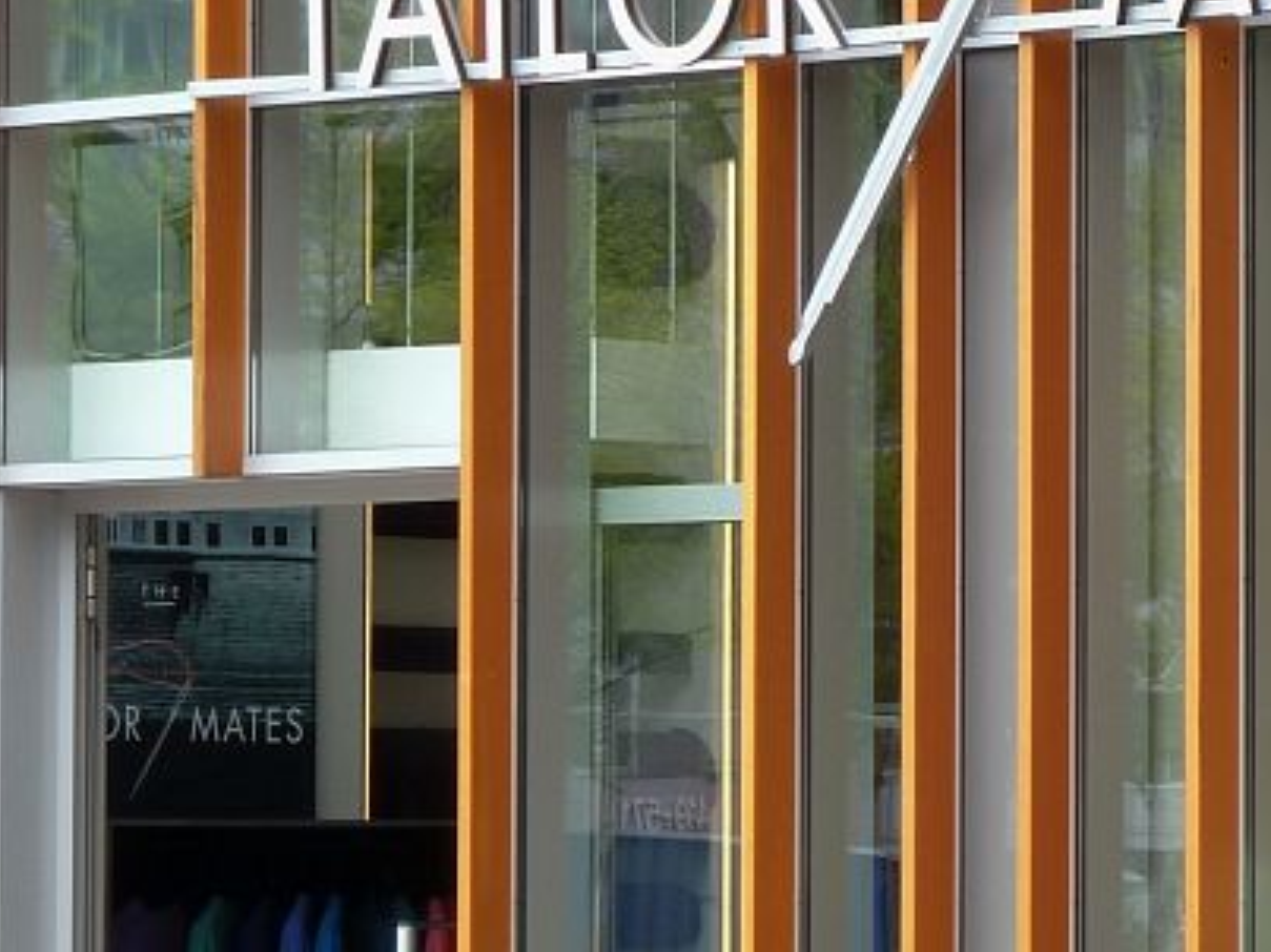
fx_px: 8956
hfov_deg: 8.1
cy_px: 601
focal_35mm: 244
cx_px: 1057
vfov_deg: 6.1
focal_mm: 15.8
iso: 80
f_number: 4.3
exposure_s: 1/80
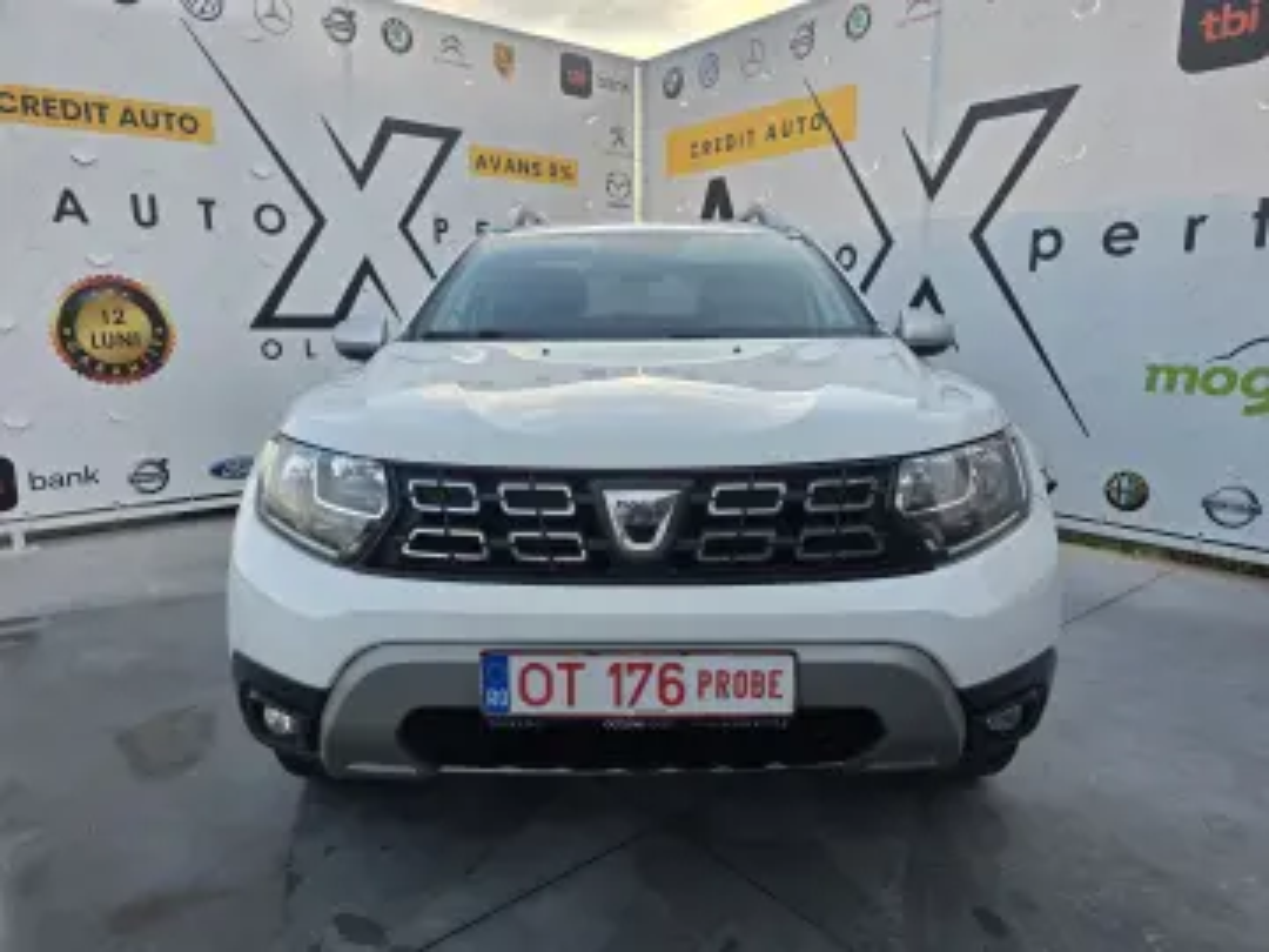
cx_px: 634
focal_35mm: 23
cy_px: 476
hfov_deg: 73.9
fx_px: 843
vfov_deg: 58.9
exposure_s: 1/180
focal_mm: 6.3
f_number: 1.7
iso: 50
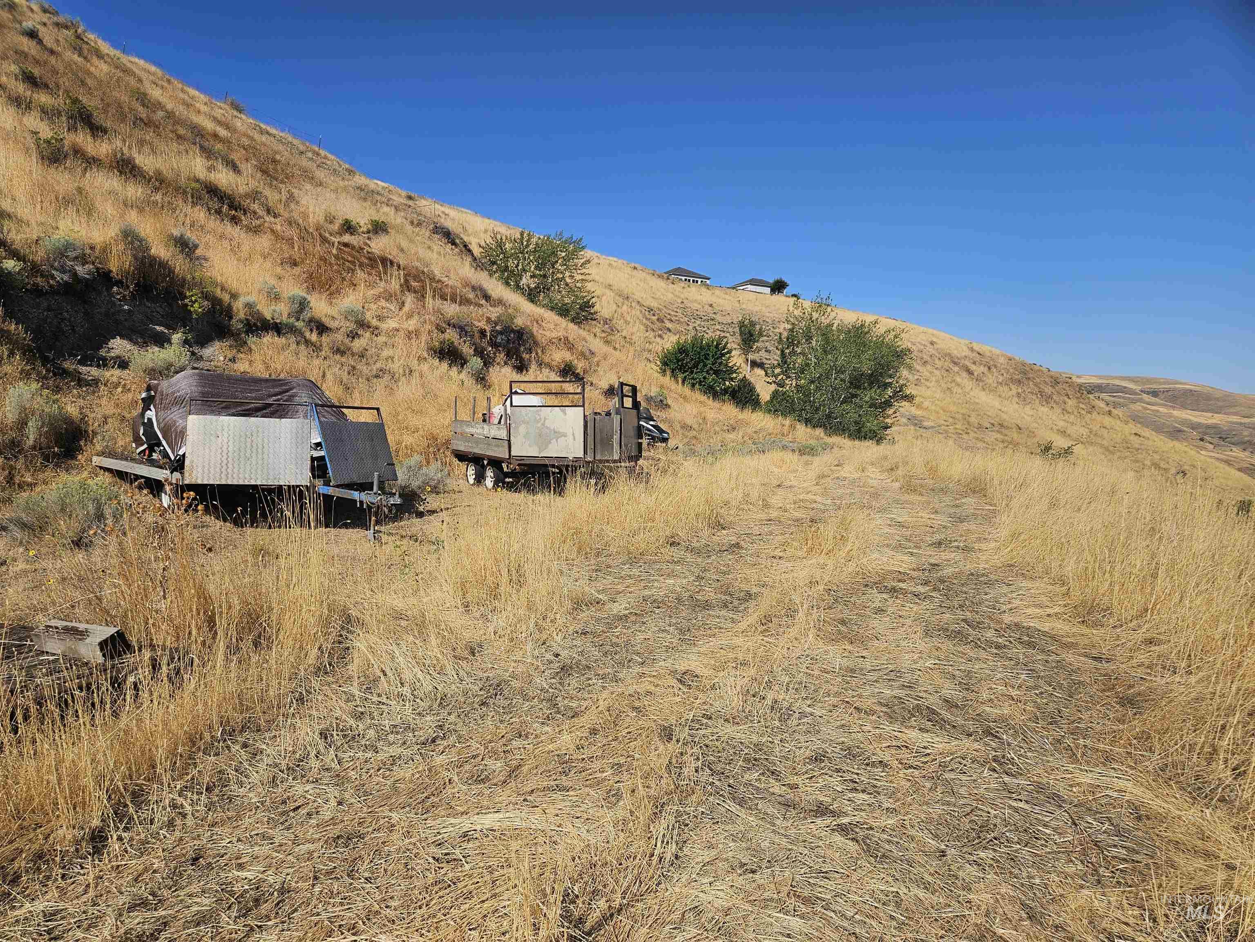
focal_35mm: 23
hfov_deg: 73.9
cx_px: 628
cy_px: 471
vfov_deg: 58.9
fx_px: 834
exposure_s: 1/3042
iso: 25
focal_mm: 5.4
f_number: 1.8
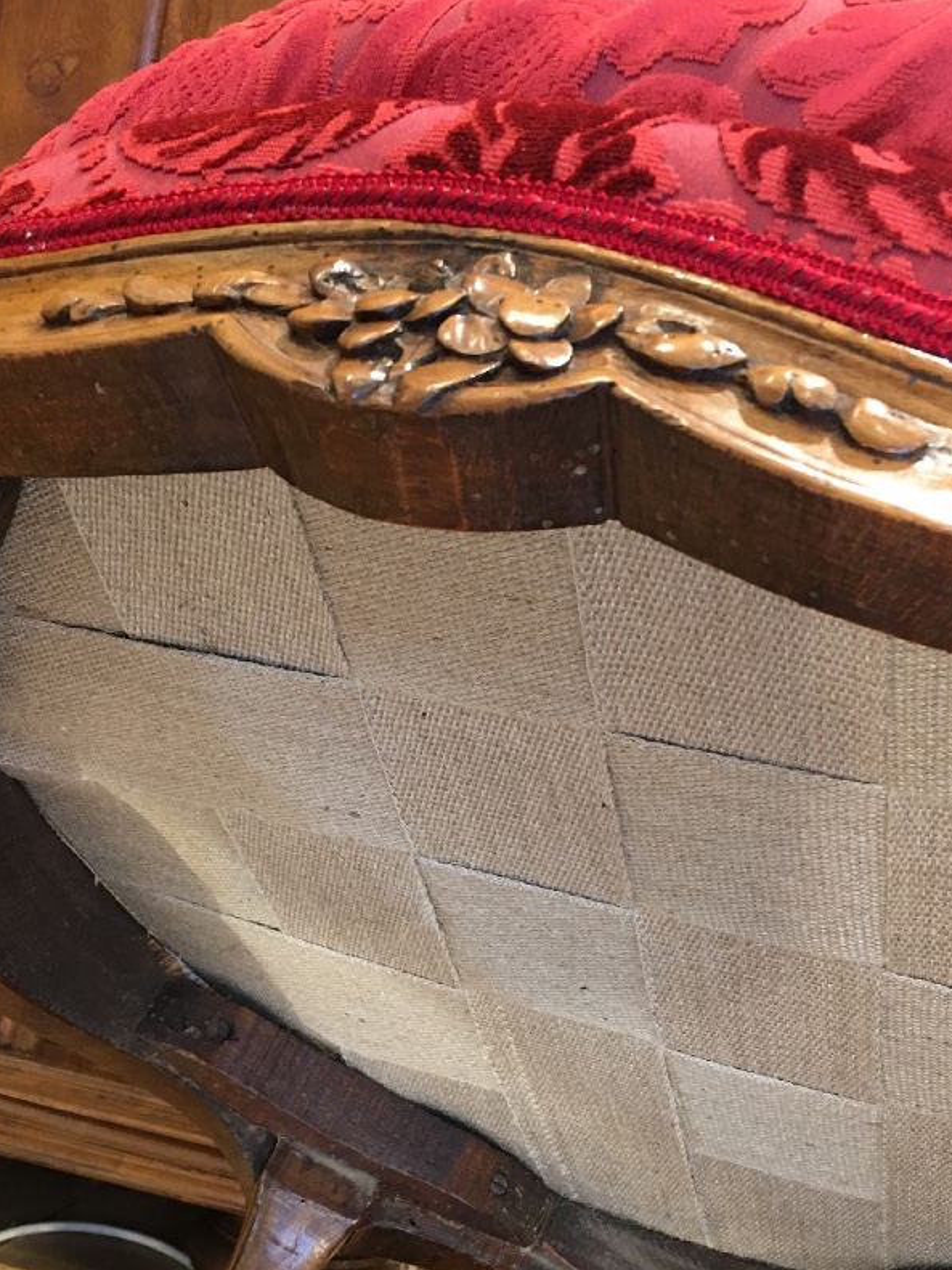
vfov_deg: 42.1
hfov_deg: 32.7
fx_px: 1614
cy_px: 899
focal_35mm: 44
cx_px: 605
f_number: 2.2
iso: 100
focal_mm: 4.15
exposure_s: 1/10
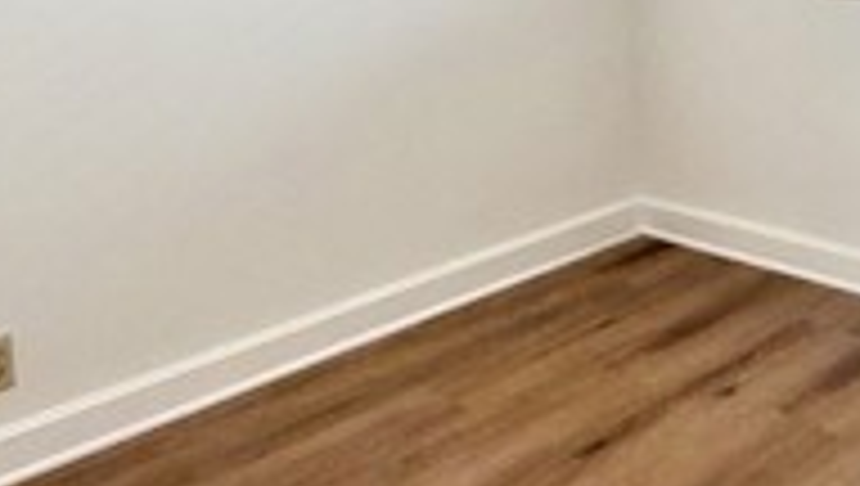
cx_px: 657
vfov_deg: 21.6
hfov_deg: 39.3
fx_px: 1164
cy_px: -117
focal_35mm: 51
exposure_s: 1/120
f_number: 2.2
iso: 160
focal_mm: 2.22
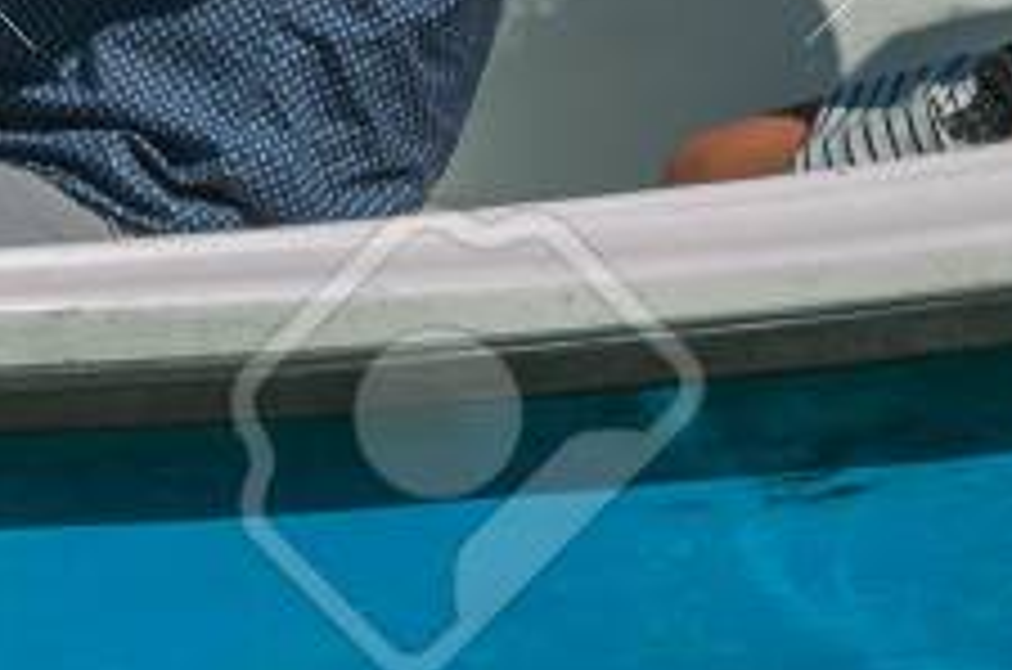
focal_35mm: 738
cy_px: 250
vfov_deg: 1.9
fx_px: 20699
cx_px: -396
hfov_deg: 2.8
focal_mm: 85
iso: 100
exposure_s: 1/640
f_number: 6.3
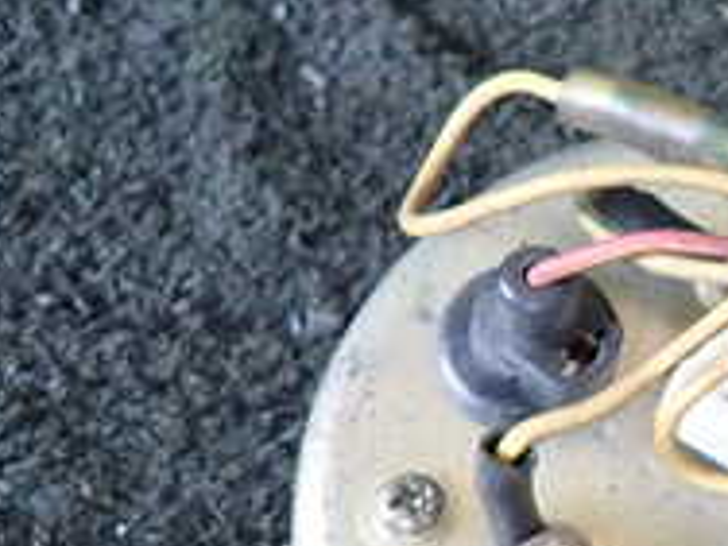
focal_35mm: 80
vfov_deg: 18.4
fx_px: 1682
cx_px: 1011
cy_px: 240
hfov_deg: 21.5
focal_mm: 4.5
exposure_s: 1/60
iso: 160
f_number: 2
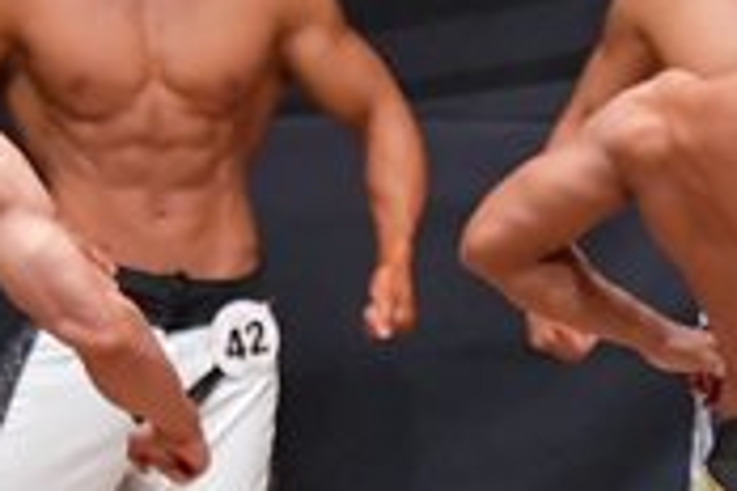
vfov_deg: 1.4
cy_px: 406
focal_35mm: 1000
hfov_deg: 2.1
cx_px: 858
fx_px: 20471
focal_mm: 150
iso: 6400
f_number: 5.6
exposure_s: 1/400
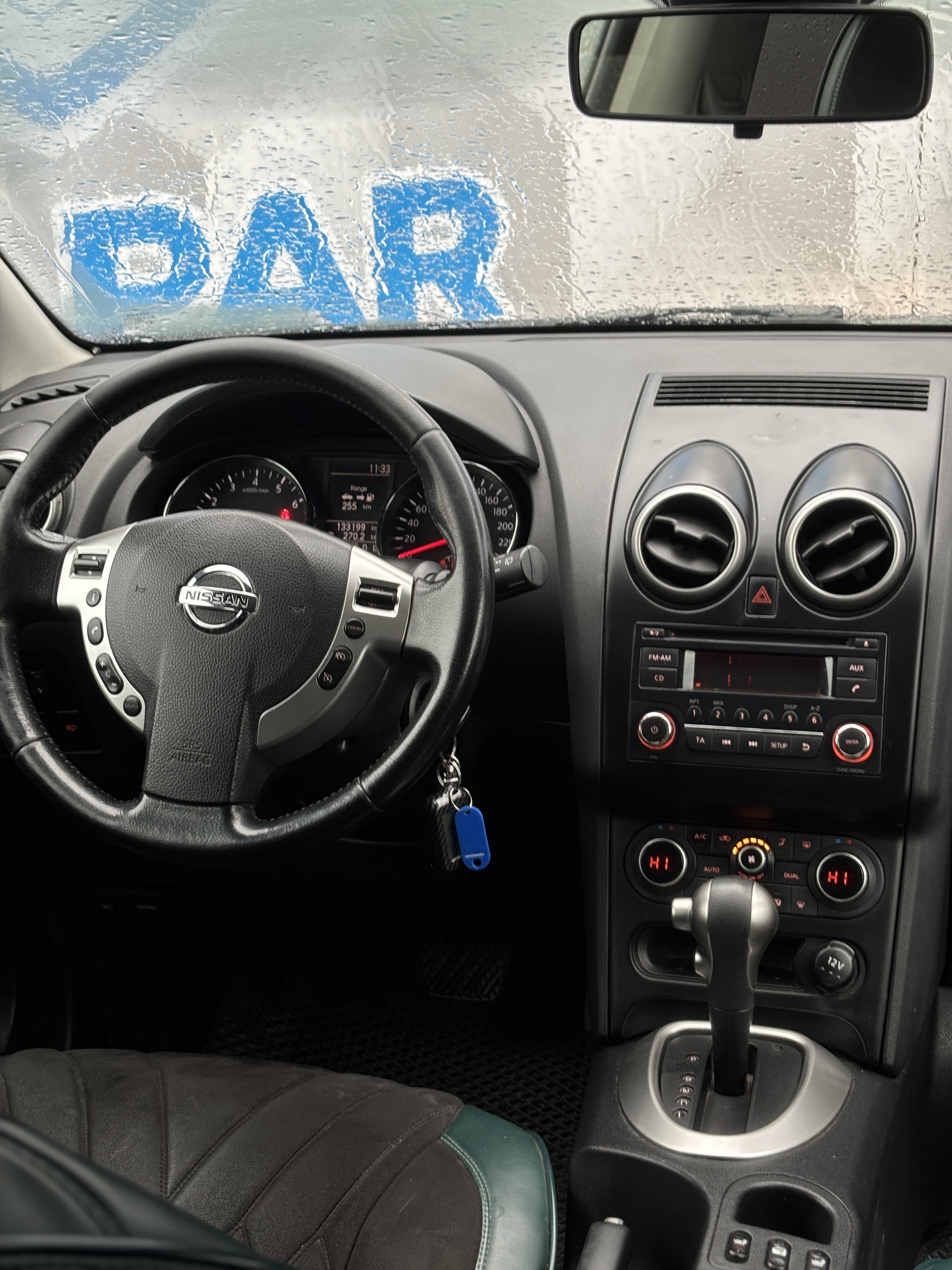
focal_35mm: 52
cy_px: 635
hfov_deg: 28.0
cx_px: 476
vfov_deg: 36.8
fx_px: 1907
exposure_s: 1/60
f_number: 1.6
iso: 160
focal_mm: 5.96
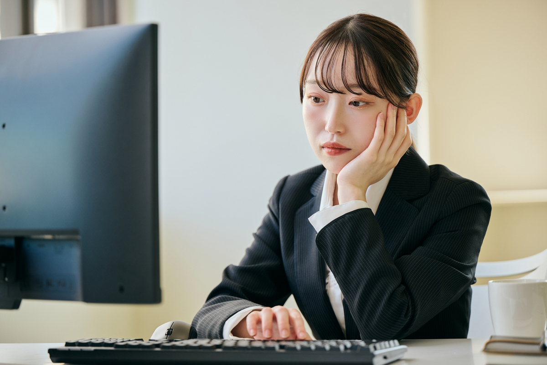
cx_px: 274
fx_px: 1550
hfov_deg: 20.0
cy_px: 182
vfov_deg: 13.4
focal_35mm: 102
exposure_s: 1/250
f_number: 2.8
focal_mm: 102
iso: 360
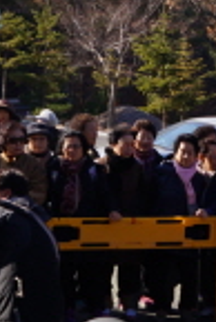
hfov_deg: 10.4
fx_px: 1167
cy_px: 32
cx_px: 261
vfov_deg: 15.6
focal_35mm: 130
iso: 100
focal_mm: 18
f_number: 10
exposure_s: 1/80
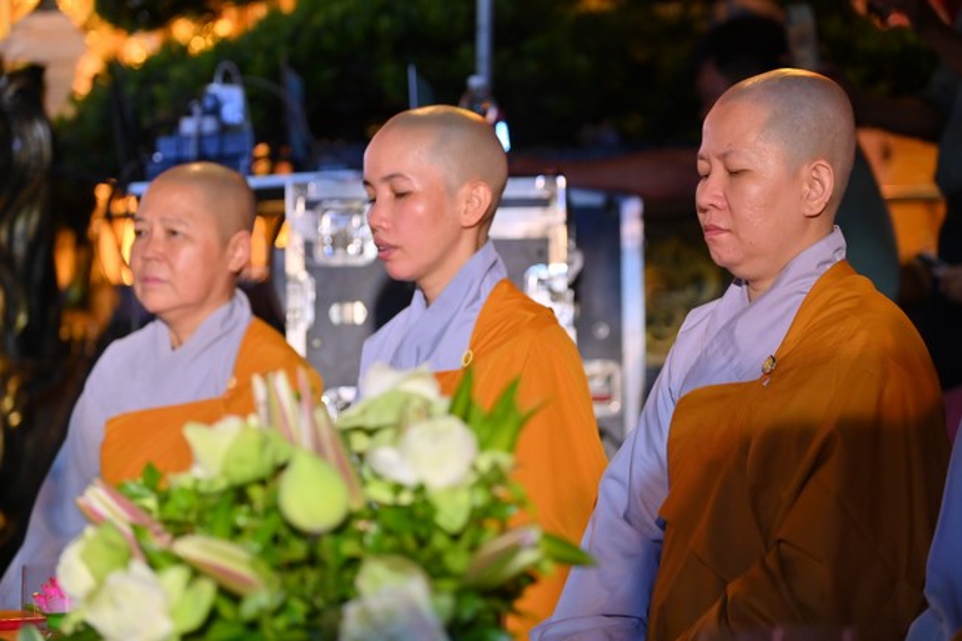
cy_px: 320
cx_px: 481
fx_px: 3206
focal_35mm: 120
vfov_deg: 11.4
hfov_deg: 17.1
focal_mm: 120
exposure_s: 1/160
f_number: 4.5
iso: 1600
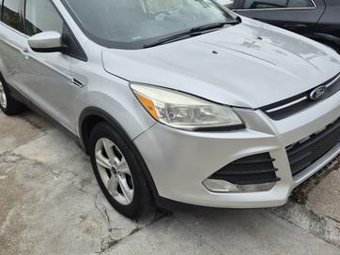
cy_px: 93
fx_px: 315
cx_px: 131
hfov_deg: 56.2
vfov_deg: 43.8
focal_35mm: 32
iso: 25
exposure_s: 1/197
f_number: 1.8
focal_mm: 5.4
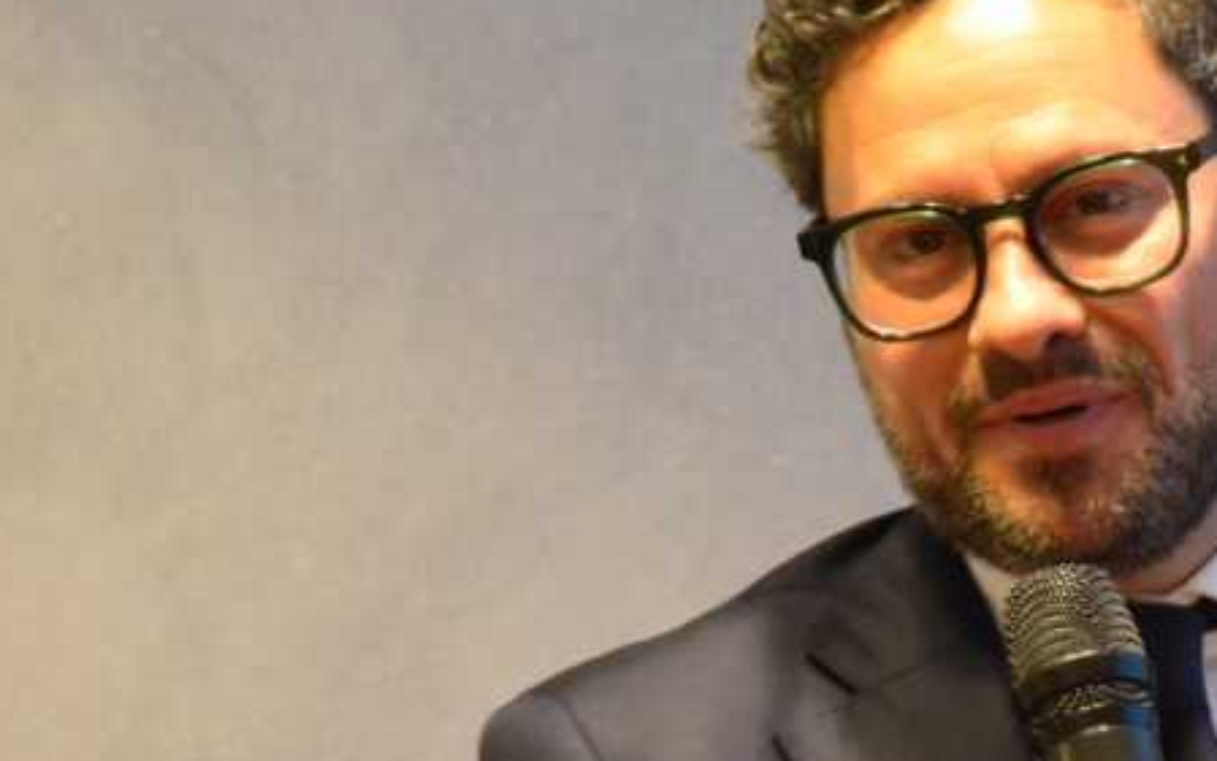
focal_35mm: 696
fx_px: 23093
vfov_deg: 1.9
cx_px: 968
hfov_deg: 3.0
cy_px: 588
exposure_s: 1/100
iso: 5000
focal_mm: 200
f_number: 6.3
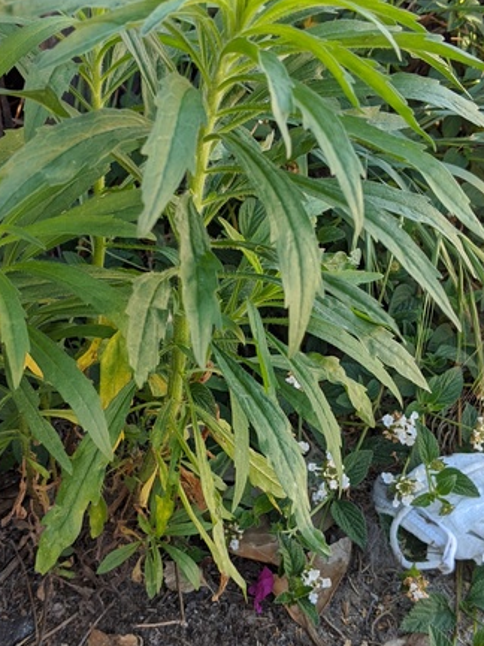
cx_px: 258
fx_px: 932
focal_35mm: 50
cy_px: 338
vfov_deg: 38.2
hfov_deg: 29.1
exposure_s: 1/365
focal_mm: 4.44
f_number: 1.8
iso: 44
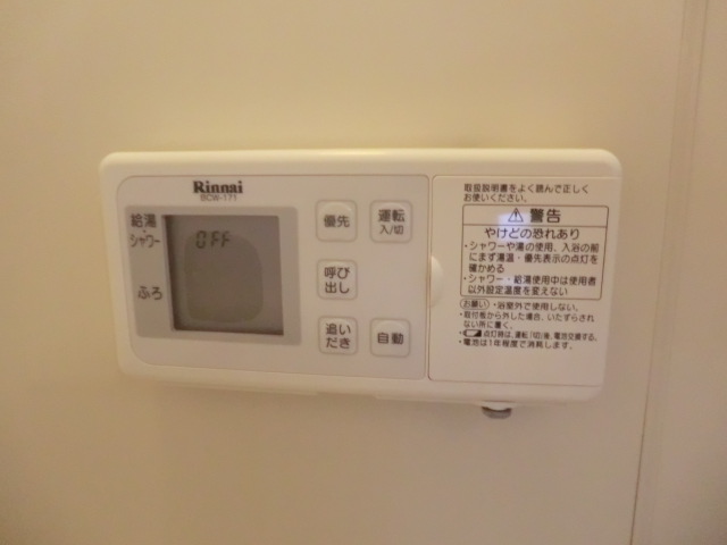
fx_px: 504
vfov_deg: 56.8
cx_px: 364
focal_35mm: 24
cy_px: 272
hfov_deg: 71.6
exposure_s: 1/40
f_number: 3.2
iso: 800
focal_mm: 4.3
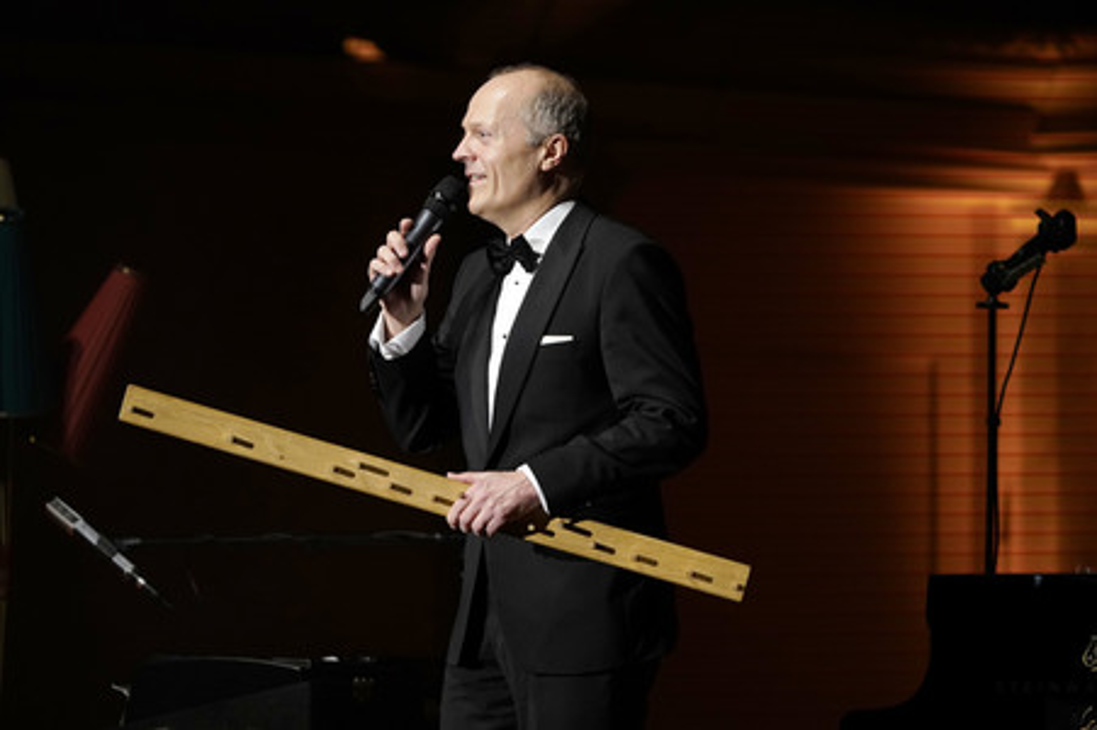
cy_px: 365
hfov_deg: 6.8
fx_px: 9226
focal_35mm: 303
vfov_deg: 4.5
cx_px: 548
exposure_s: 1/320
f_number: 6.3
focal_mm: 303
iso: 4000
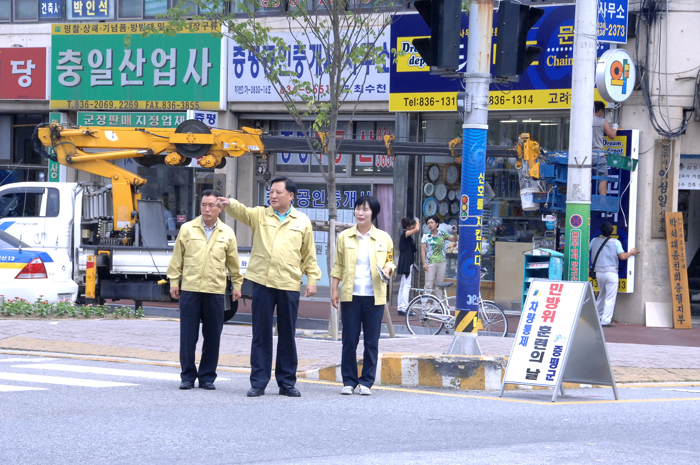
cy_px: 233
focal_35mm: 123
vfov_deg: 11.1
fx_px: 2388
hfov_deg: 16.7
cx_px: 352
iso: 800
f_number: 10
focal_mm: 80
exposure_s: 1/400
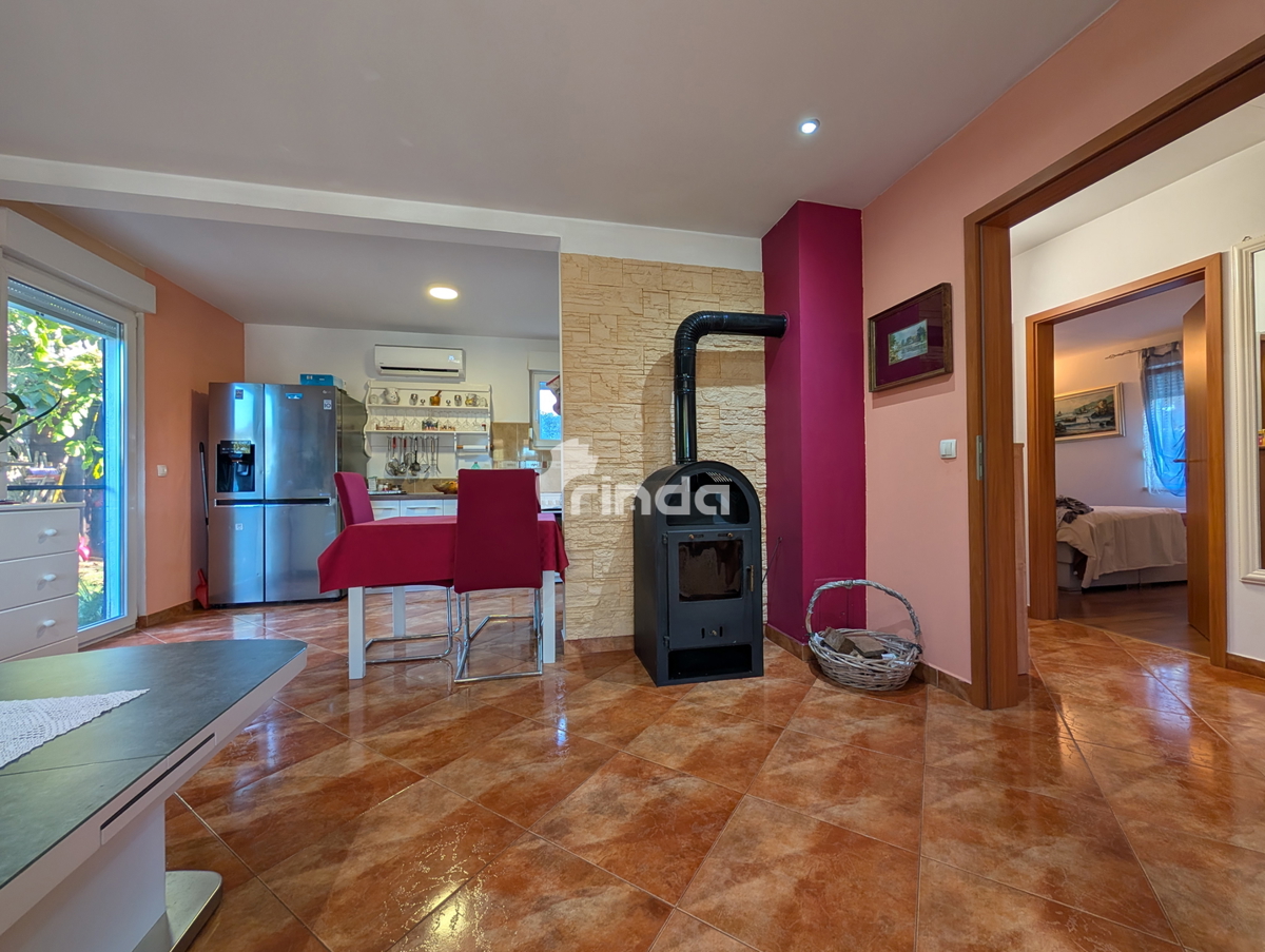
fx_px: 439
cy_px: 476
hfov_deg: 110.5
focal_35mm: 12
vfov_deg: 94.6
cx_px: 632
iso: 50
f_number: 1.7
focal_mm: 2.02
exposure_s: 1/33.3
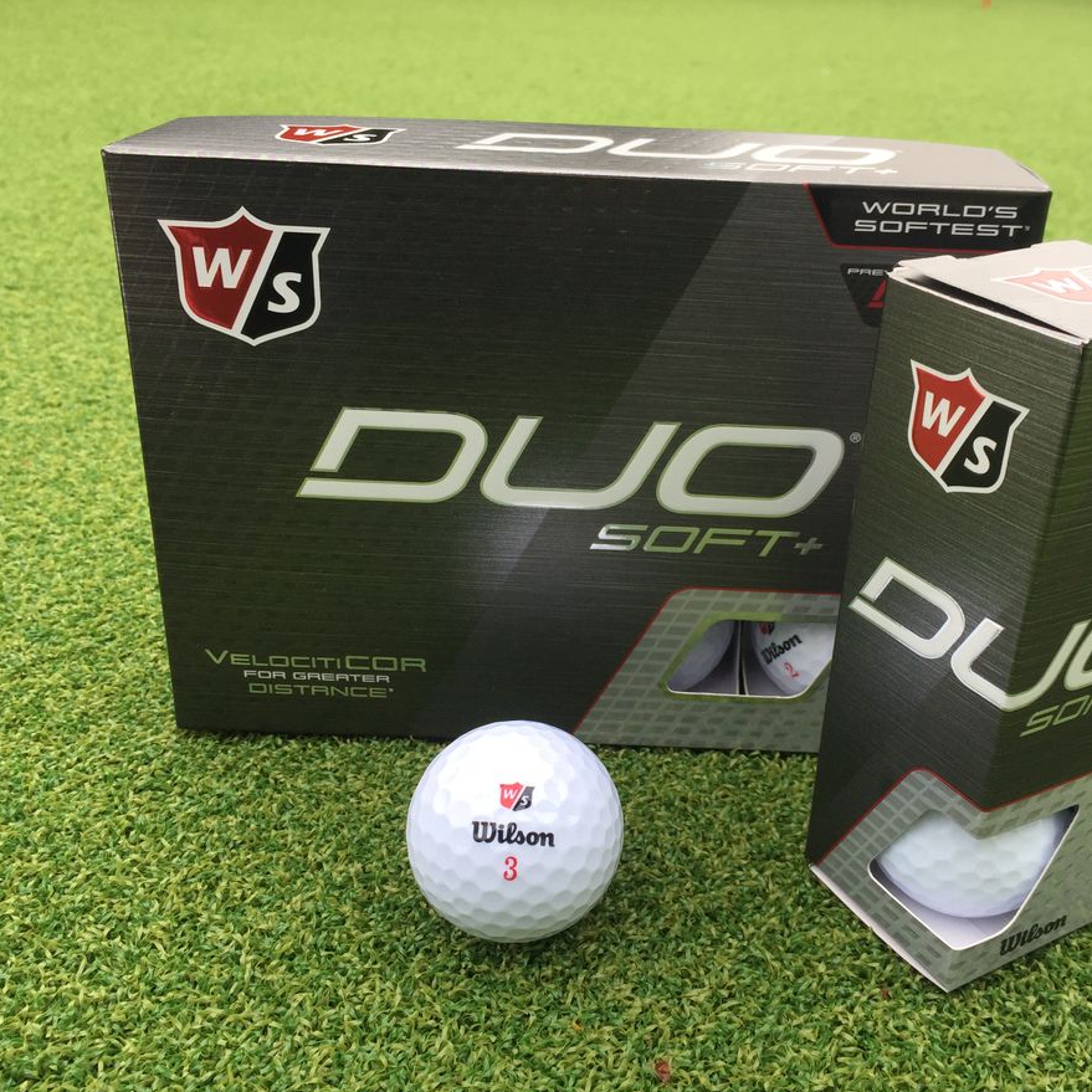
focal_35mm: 35
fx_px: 1249
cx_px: 624
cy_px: 555
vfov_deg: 47.2
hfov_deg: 47.1
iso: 32
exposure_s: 1/306
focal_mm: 4.15
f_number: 2.2
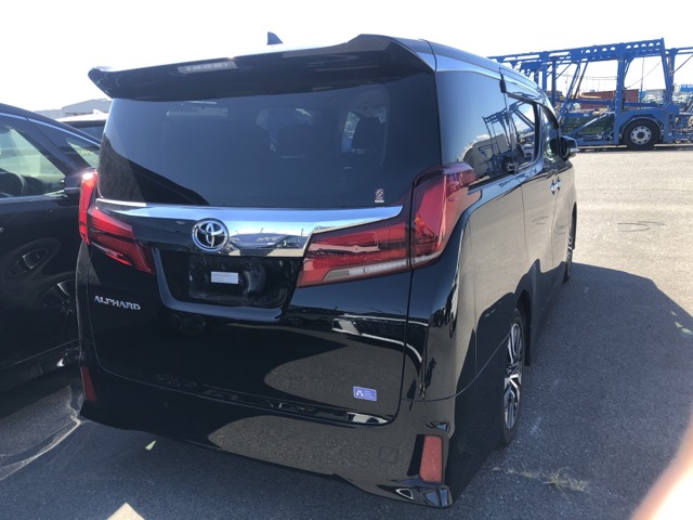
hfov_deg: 63.4
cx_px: 346
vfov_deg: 49.7
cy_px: 260
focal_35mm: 28
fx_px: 561
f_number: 1.8
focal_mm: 3.99
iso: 20
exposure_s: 1/355
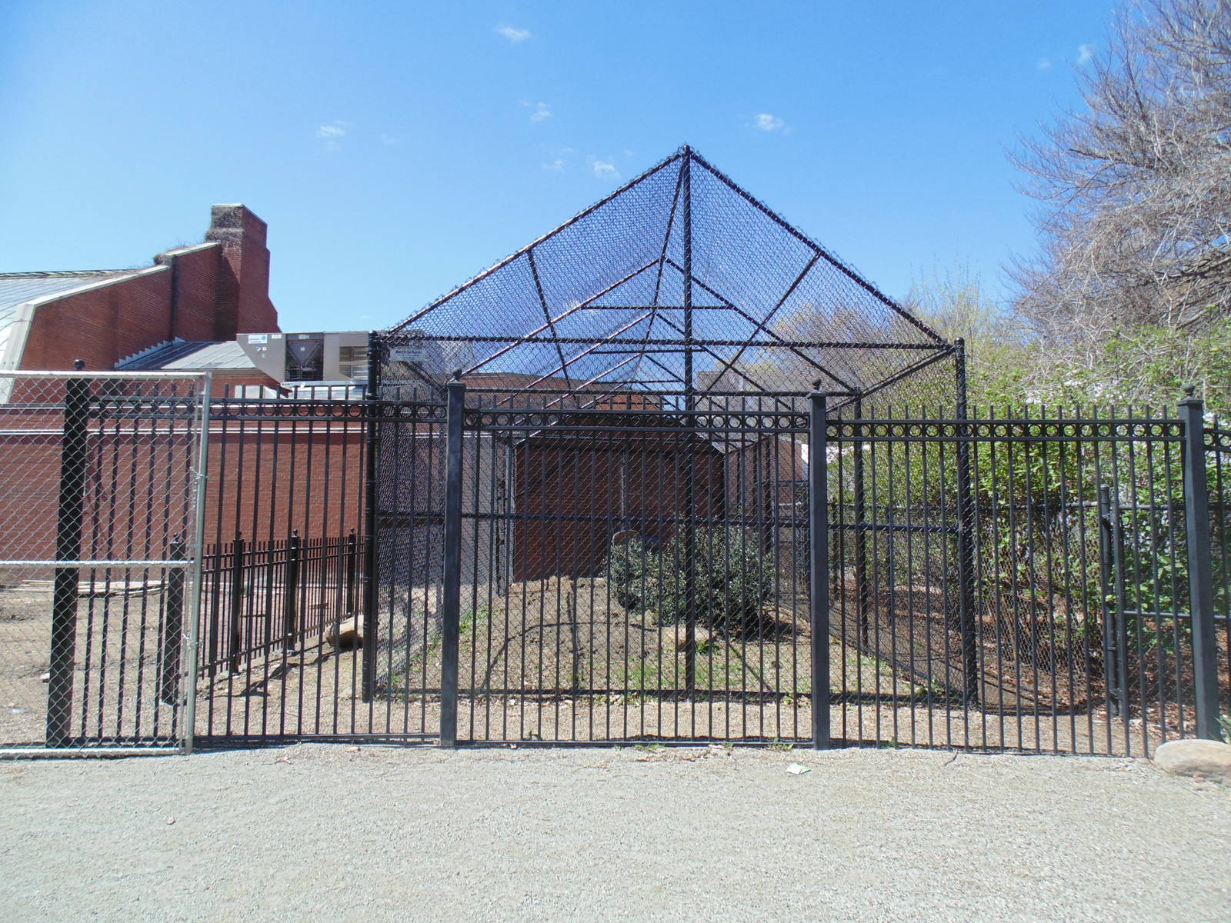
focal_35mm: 22
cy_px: 462
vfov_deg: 61.1
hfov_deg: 76.4
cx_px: 616
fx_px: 782
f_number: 3.1
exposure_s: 1/500
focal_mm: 4
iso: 80
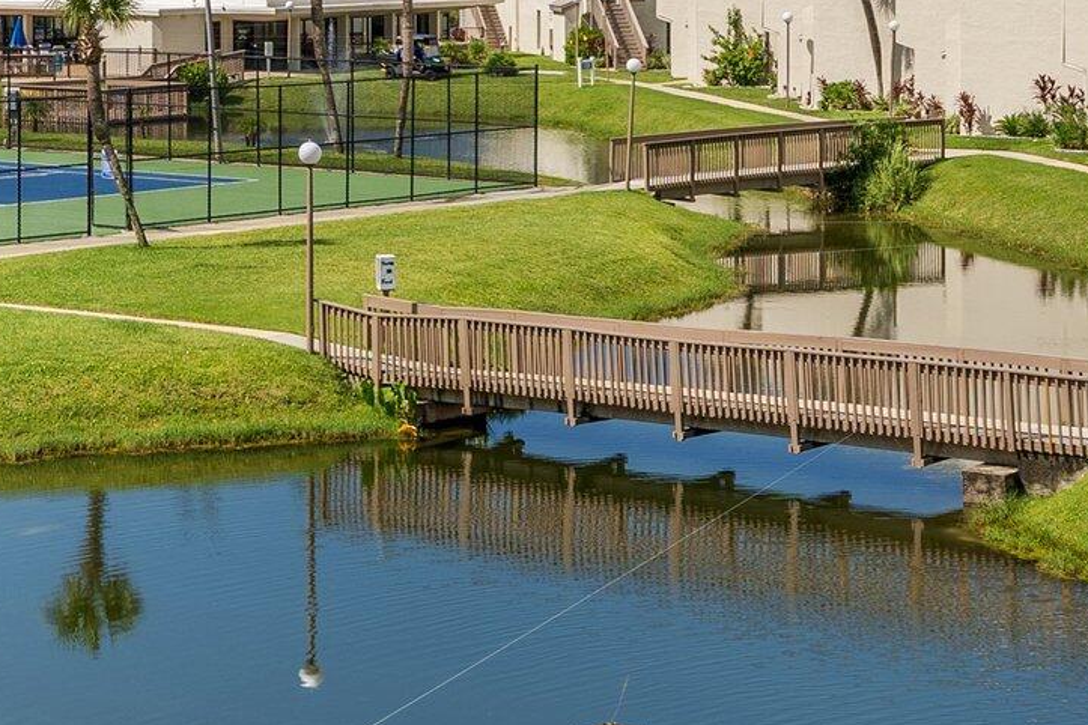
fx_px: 3082
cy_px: -120
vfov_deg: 13.1
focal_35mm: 102
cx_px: 26
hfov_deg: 19.5
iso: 100
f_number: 9
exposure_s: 1/250
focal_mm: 24
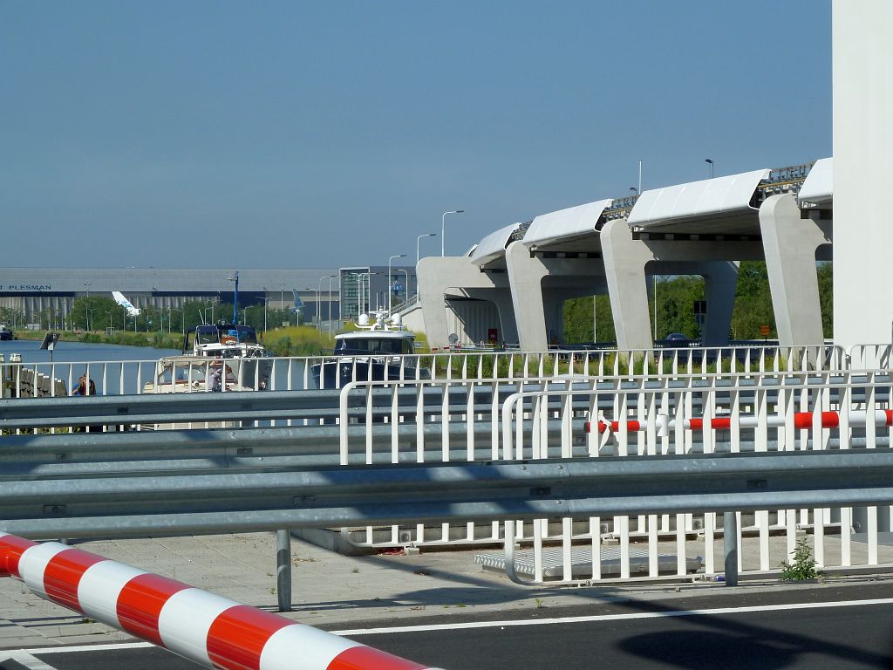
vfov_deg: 13.3
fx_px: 2864
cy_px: 335
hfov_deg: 17.7
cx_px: 446
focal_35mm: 111
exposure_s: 1/640
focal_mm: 18.2
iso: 80
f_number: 5.6
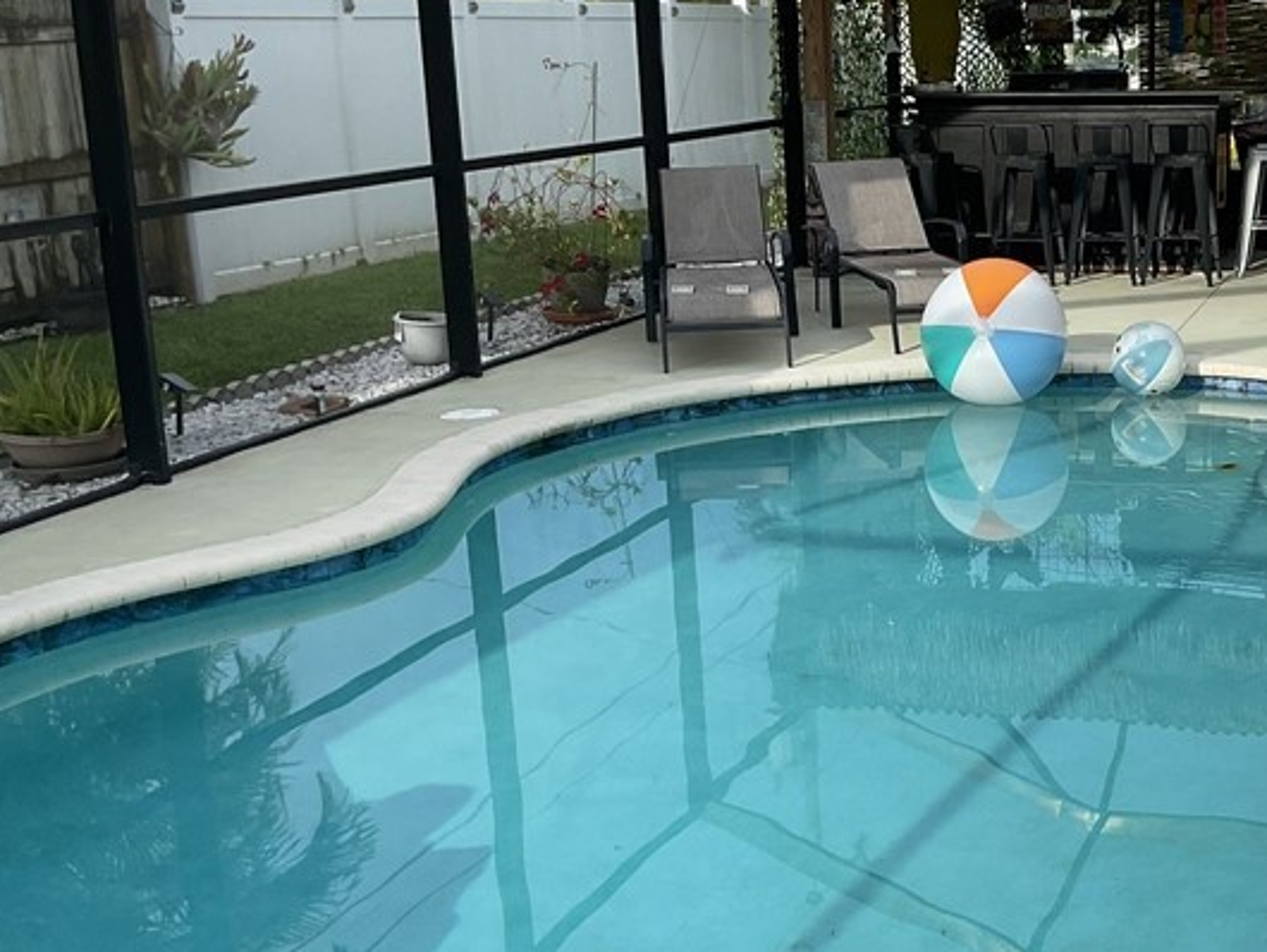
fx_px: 2051
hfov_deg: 33.1
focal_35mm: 56
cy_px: 553
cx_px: 1054
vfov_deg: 26.1
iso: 16
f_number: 1.8
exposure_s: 1/739
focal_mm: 3
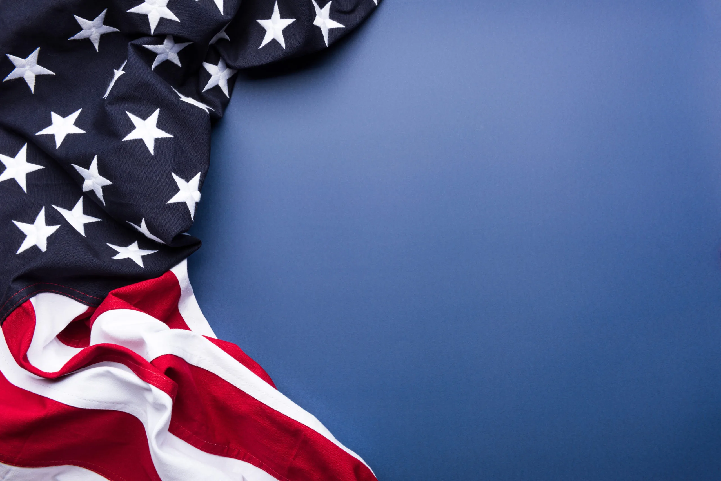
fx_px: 841
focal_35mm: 42
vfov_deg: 31.9
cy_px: 240
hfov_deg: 46.4
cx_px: 360
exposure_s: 1/125
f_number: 11
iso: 100
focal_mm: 42
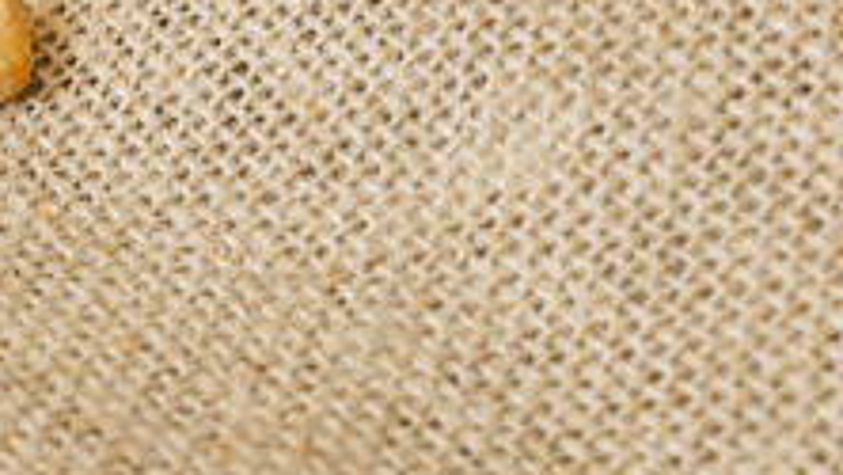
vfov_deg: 5.5
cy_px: 108
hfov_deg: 9.4
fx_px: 4964
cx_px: -433
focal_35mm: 222
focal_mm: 46
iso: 250
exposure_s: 1/30
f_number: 9
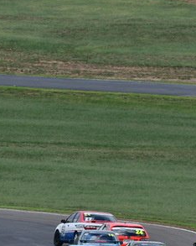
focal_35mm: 1192
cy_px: 217
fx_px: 8652
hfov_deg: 1.3
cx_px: 164
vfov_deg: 1.6
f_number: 10
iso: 320
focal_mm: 310
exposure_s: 1/640
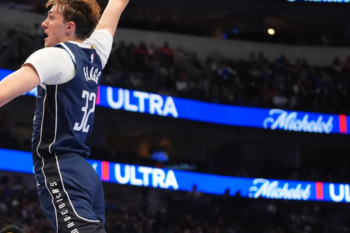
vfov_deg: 9.4
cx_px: 32
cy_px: 129
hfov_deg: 13.9
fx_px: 1419
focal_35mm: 146
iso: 4000
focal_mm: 70
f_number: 2.8
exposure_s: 1/2000
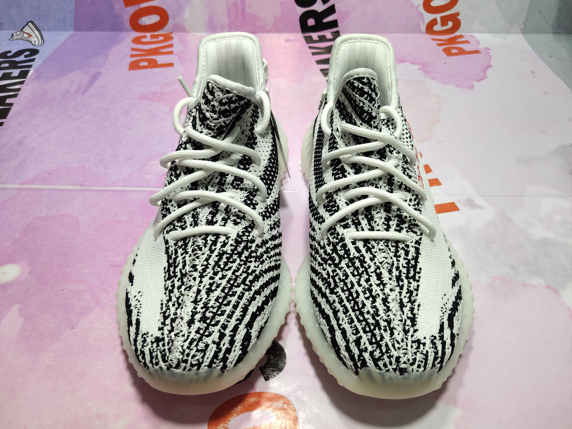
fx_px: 496
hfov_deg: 60.0
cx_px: 286
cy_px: 214
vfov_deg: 46.8
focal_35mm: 30
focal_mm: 4.35
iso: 80
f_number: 1.79
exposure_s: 1/100
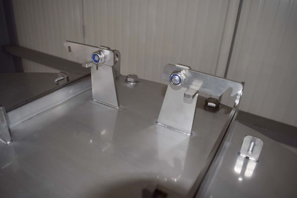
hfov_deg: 67.4
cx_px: 148
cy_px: 99
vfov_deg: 47.9
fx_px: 223
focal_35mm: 27
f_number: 5
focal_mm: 18
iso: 360
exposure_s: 1/100
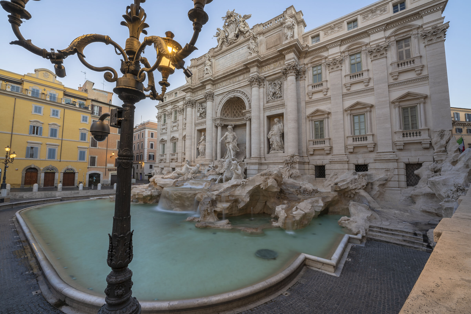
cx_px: 236
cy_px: 157
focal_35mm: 14
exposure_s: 1/3
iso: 100
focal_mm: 14
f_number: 16
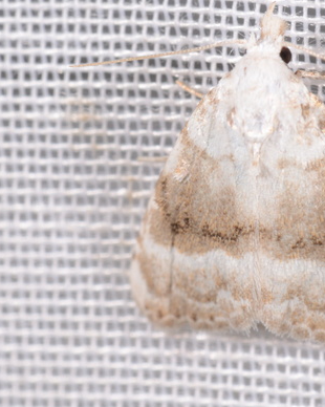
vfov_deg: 7.9
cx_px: 259
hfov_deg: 6.3
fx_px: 2936
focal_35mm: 244
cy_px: 224
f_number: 25
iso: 100
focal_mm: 85
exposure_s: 1/60
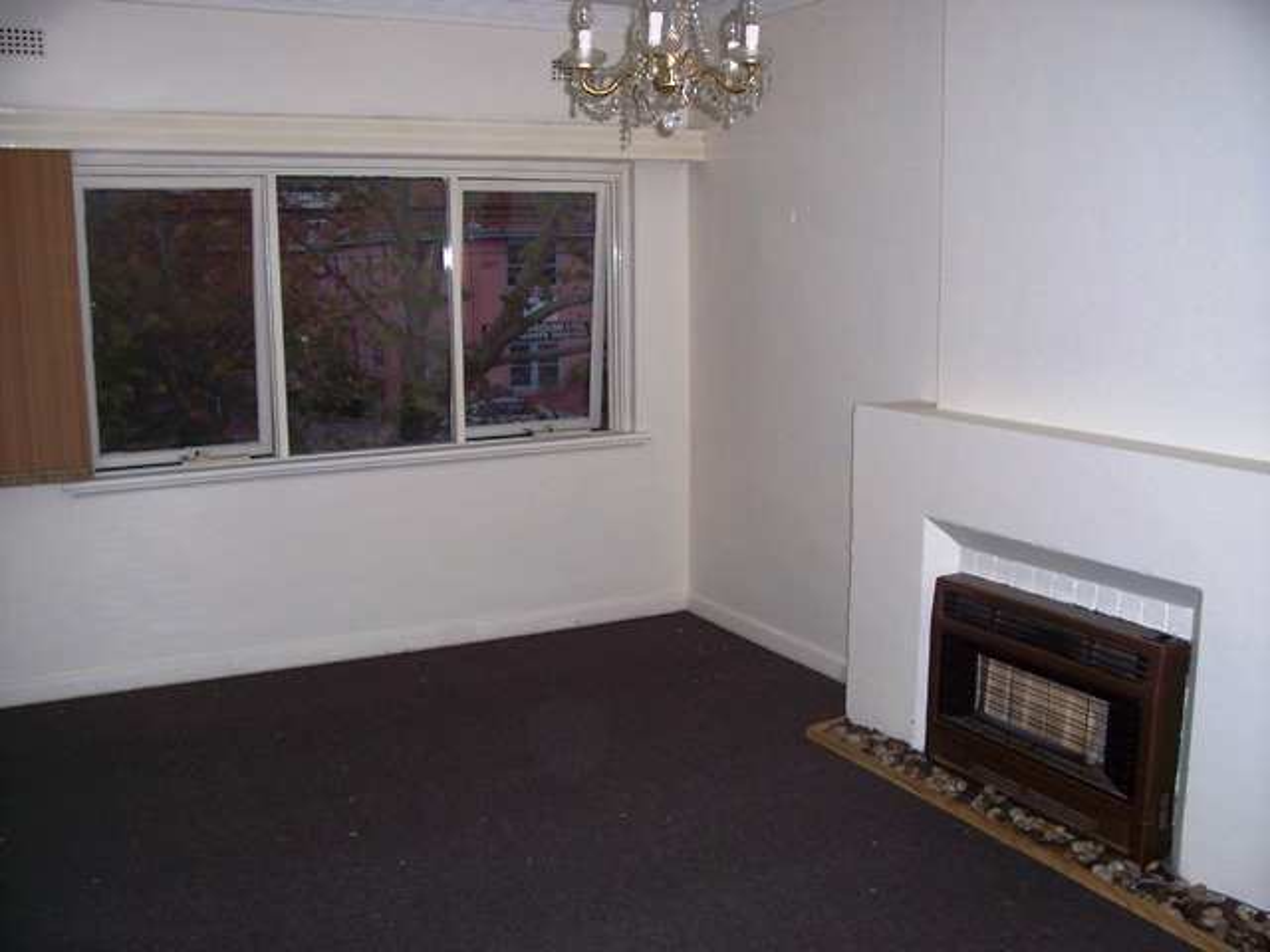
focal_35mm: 34
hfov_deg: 54.0
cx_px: 635
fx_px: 1247
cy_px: 476
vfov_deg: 41.8
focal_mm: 5.6
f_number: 2.7
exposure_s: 1/60
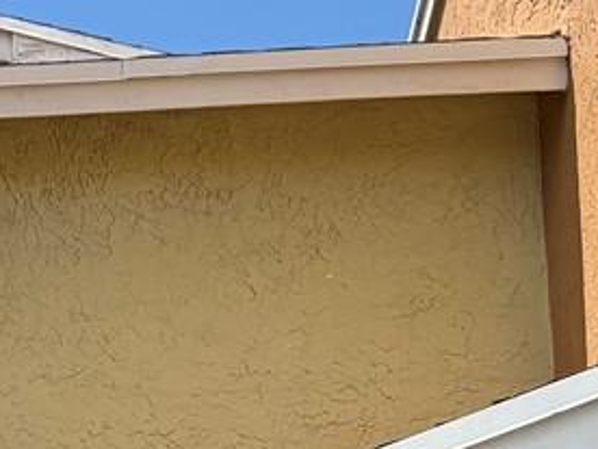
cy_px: 677
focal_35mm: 139
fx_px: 2401
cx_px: -284
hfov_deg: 13.4
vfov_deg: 10.3
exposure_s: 1/3584
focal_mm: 6.76
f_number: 1.78
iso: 100
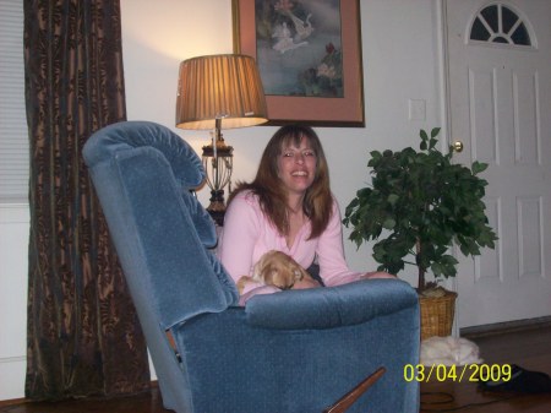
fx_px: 891
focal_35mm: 56
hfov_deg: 34.4
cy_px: 206
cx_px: 276
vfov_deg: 26.1
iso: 200
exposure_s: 1/84.5
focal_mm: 9.4
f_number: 3.4
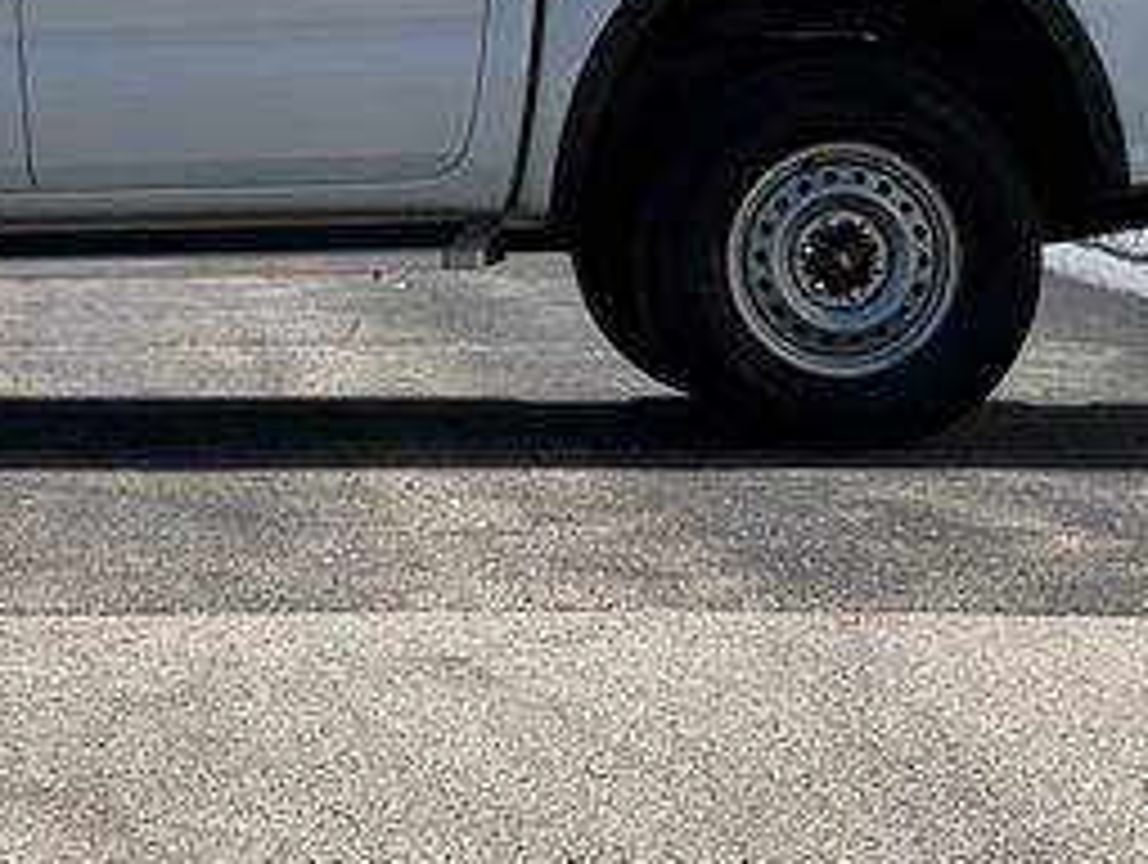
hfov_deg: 10.2
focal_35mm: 193
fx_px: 6410
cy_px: 76
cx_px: 113
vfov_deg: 7.7
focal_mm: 9
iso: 32
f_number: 2.8
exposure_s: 1/1043
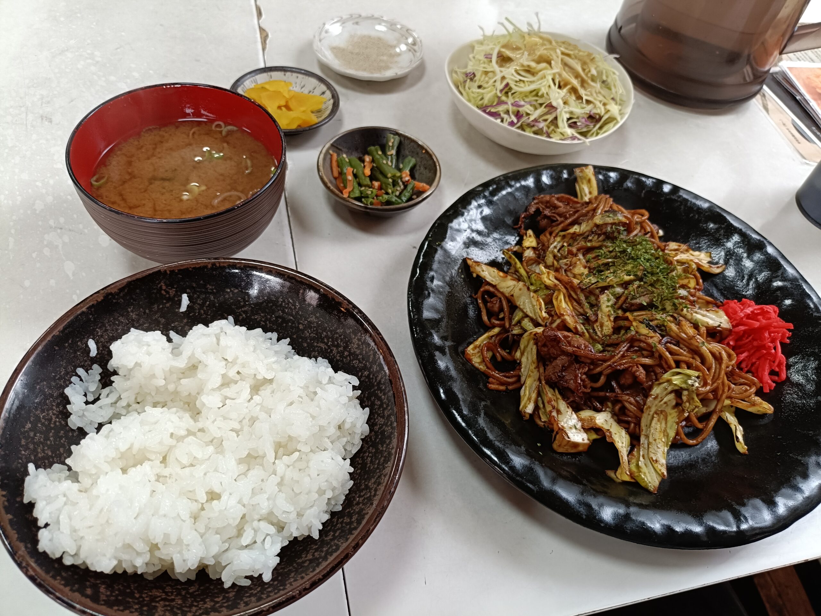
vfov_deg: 54.9
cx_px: 410
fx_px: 593
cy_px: 308
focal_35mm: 25
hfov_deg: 69.4
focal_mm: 4.7
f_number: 1.7
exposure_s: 1/60
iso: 500
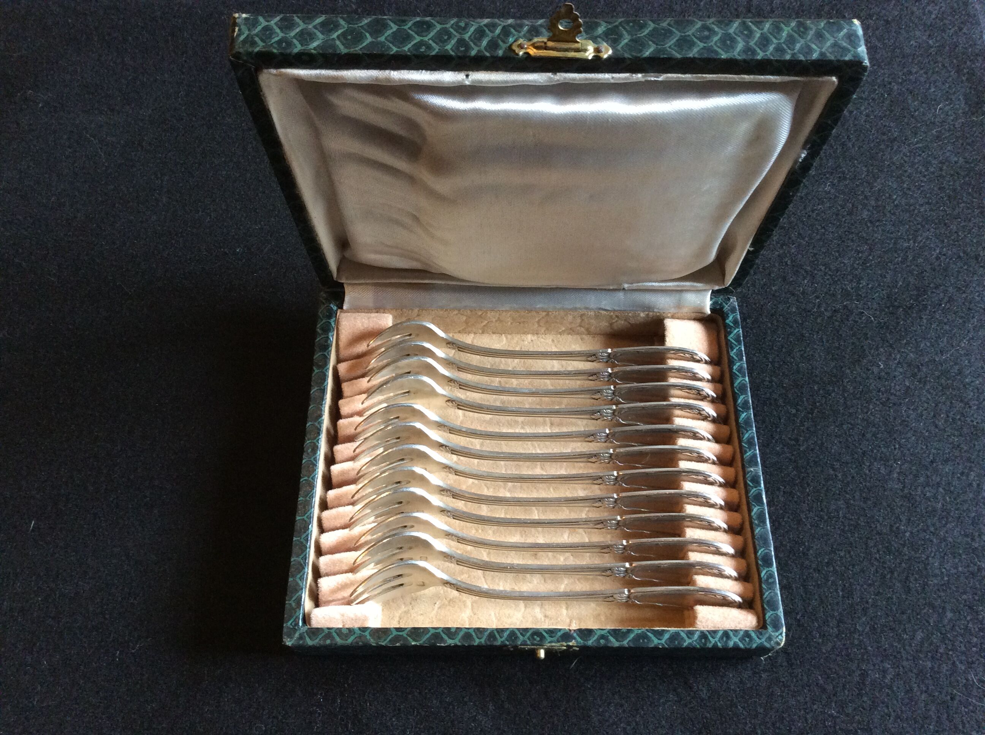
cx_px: 492
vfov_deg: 44.1
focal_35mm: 32
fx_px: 909
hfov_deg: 56.9
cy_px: 368
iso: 160
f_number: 2.4
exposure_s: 1/25
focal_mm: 3.3
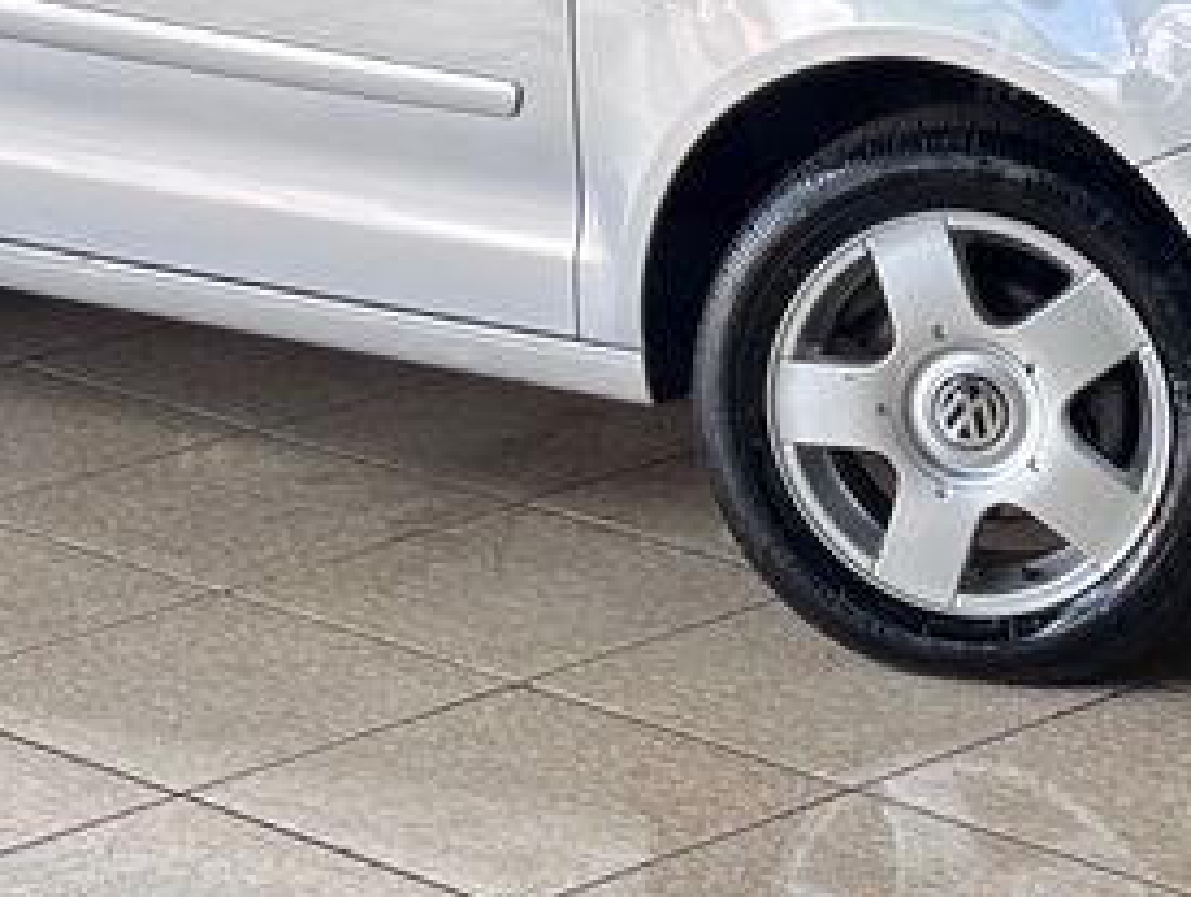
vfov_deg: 9.6
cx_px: 489
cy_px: -225
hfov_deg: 12.9
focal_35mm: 153
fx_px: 5271
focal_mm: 5.96
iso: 32
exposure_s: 1/121
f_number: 1.6
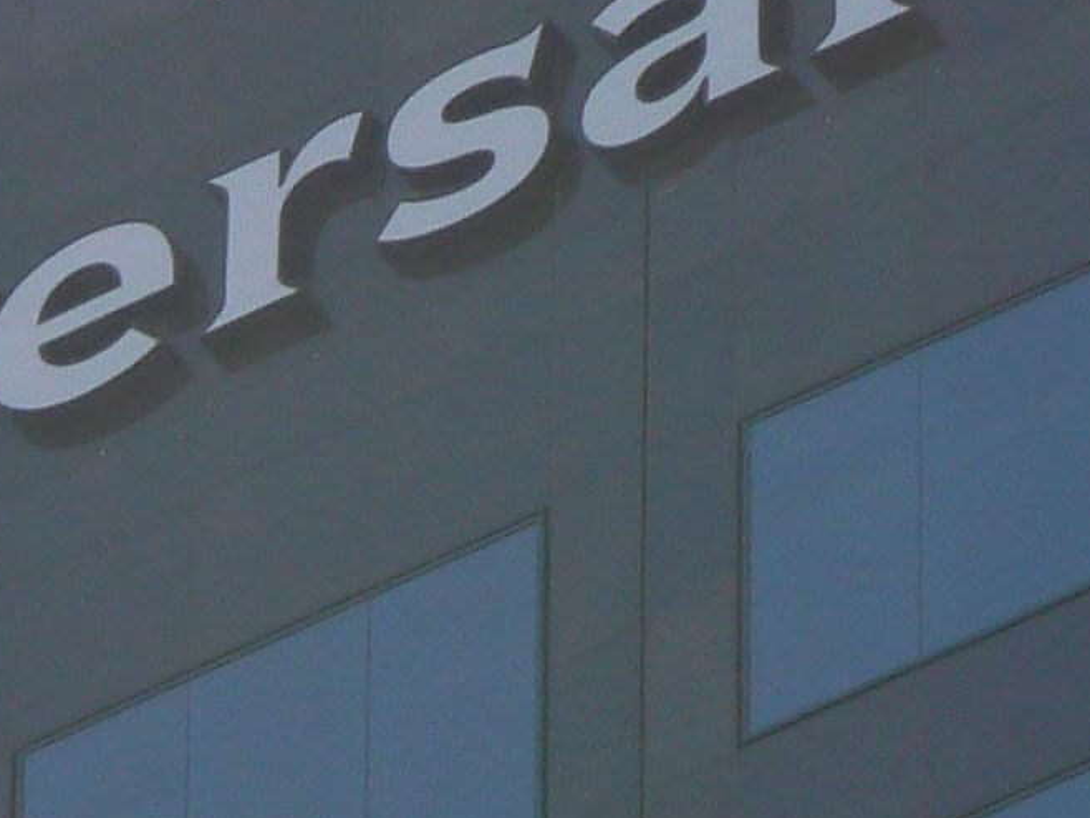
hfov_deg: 2.2
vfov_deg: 1.6
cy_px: 1040
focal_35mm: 907
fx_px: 28570
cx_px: -396
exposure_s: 1/400
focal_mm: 35.4
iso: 80
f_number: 5.6
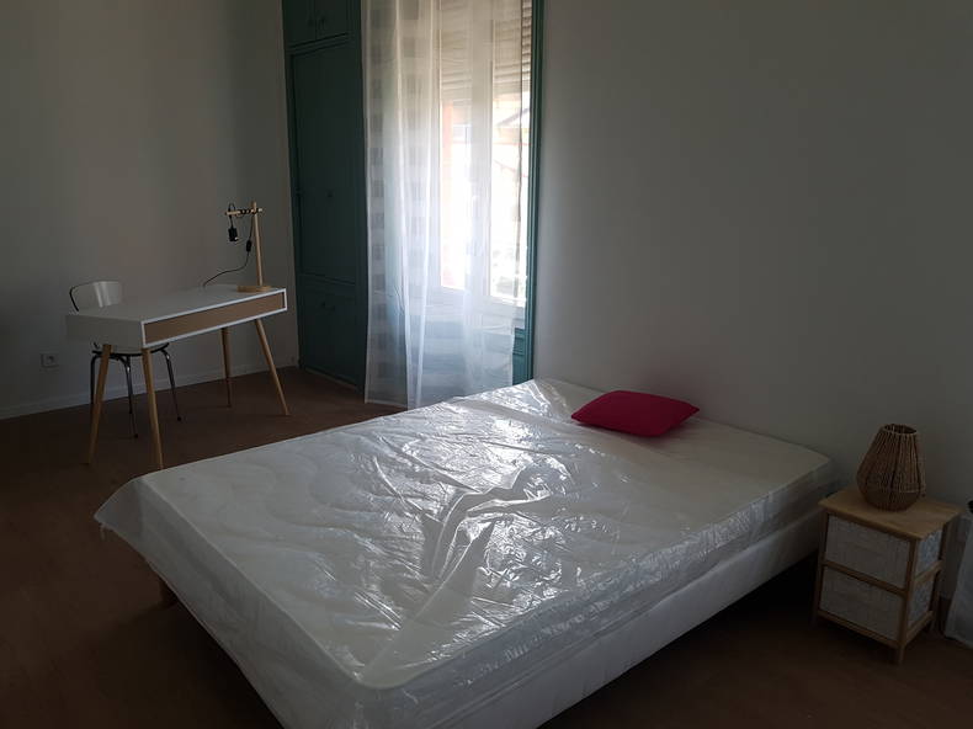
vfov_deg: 53.0
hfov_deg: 67.3
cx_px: 486
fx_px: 731
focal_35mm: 26
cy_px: 364
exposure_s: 1/100
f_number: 1.7
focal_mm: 4.2
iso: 64
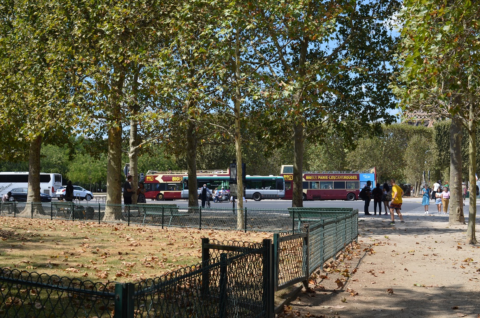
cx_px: 240
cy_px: 159
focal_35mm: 52
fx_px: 699
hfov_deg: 37.9
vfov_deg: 25.6
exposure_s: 1/250
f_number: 8
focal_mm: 35
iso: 140
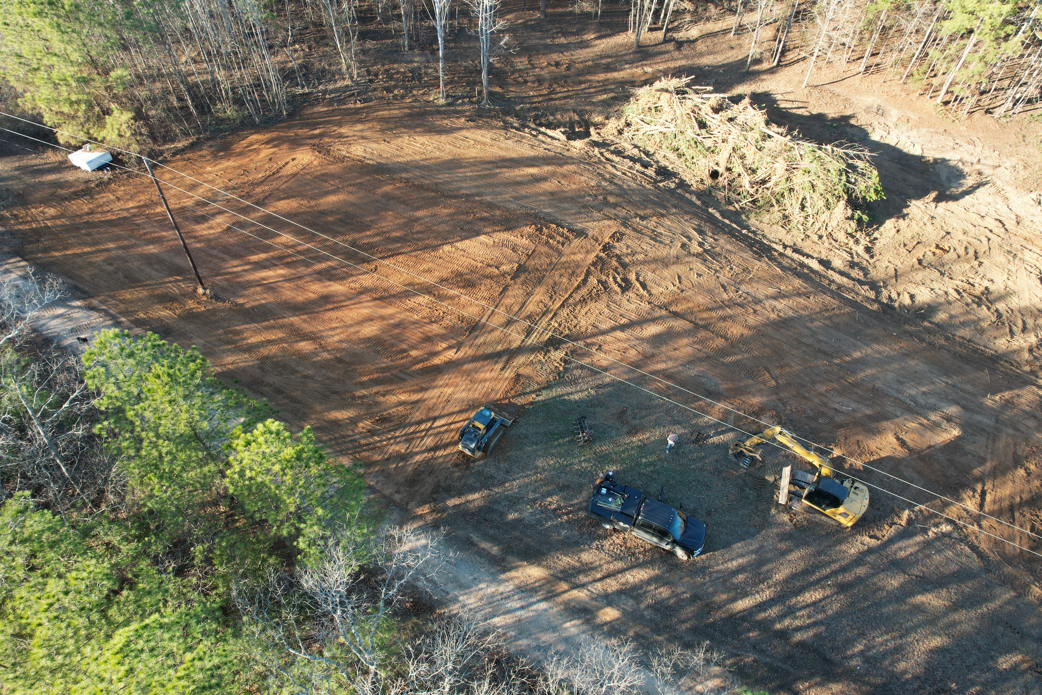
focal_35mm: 22
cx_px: 521
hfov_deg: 78.6
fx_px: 637
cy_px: 348
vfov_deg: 57.2
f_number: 2.8
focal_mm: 8.38
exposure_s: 1/320
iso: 200
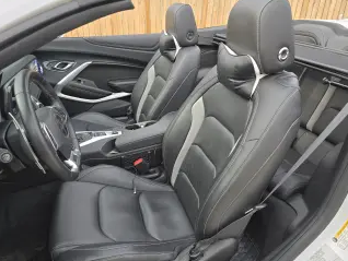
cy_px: 132
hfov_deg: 67.3
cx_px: 173
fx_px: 262
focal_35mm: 26
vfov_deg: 53.1
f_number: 1.7
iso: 20
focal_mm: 6.3
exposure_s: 1/180
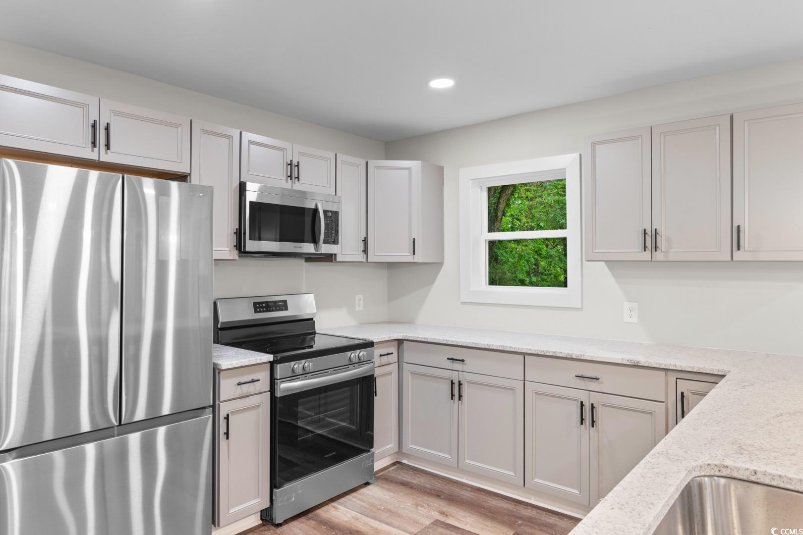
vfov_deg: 57.2
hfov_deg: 78.6
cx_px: 402
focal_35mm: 22
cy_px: 268
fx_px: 491
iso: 100
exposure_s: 2.5
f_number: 5.3
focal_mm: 15
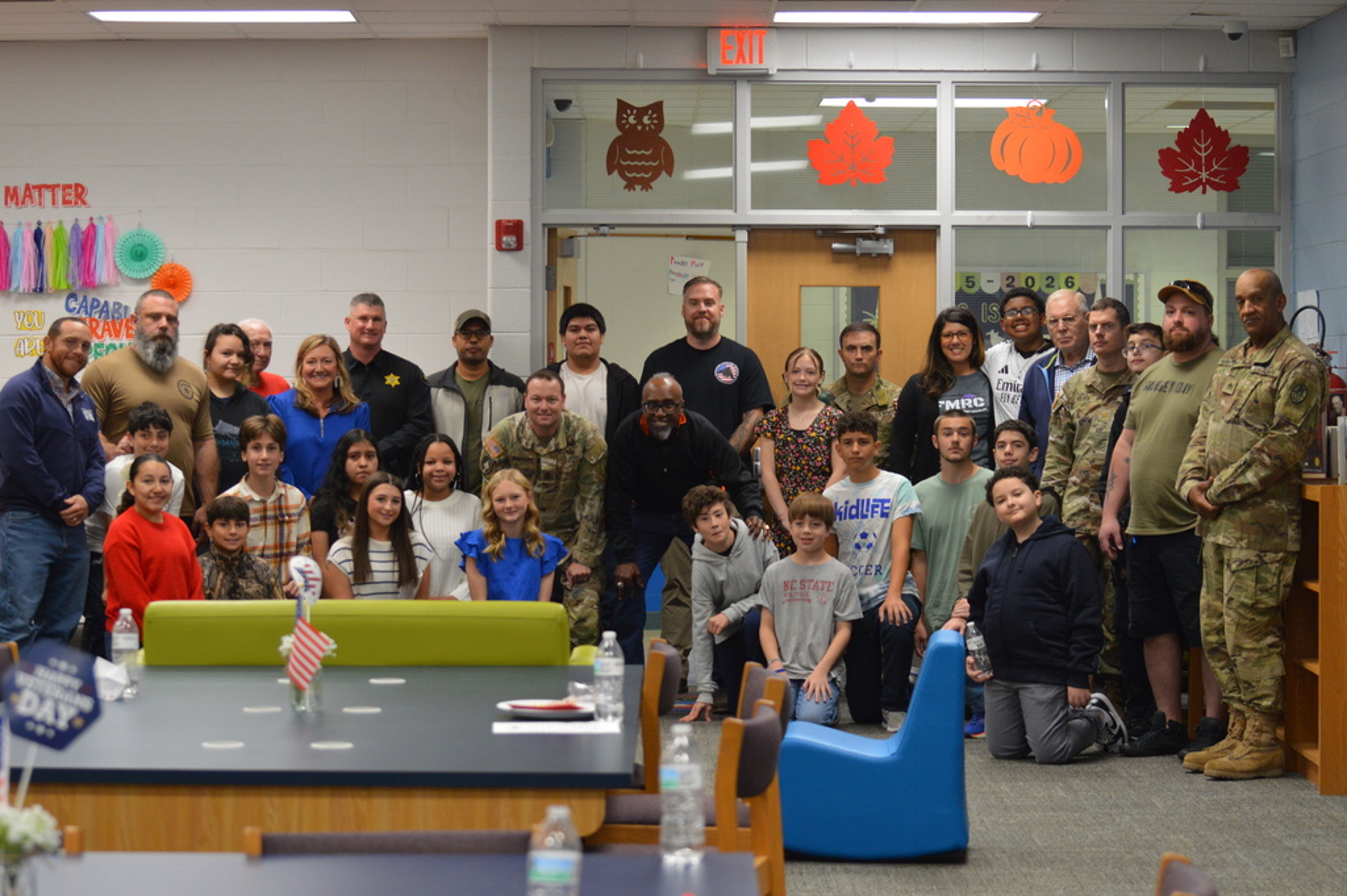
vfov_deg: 13.0
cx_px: 674
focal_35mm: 105
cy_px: 448
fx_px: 3925
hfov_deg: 19.5
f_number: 4.5
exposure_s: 1/60
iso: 900
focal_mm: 70
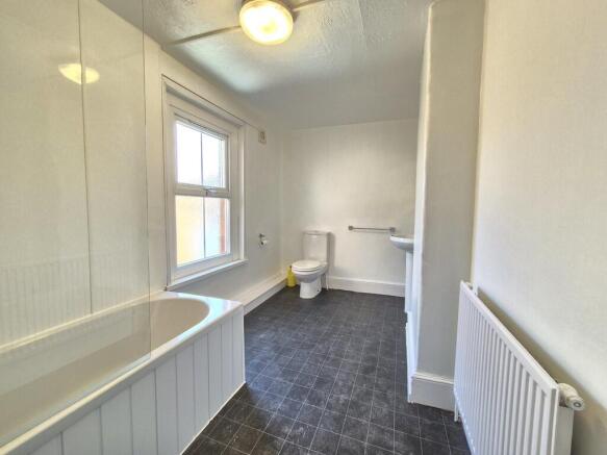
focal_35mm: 13
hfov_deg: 106.2
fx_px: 228
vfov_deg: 89.9
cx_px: 304
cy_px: 228
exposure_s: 1/50
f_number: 2.2
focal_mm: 2.2
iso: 125
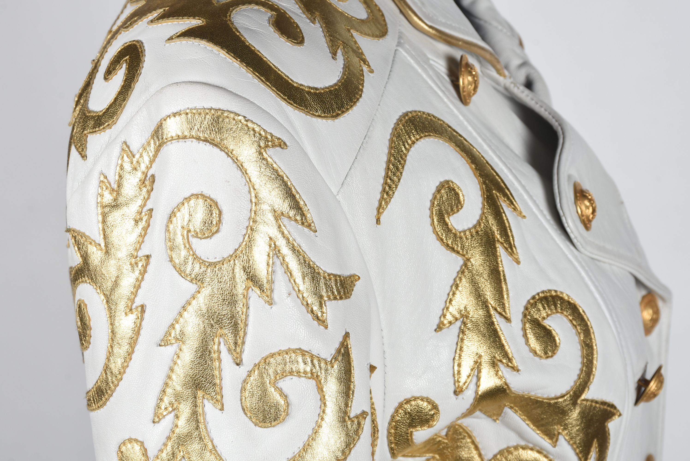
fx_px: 1784
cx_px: 345
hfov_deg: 21.9
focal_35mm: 93
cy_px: 230
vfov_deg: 14.7
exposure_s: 1/125
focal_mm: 62
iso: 200
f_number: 13
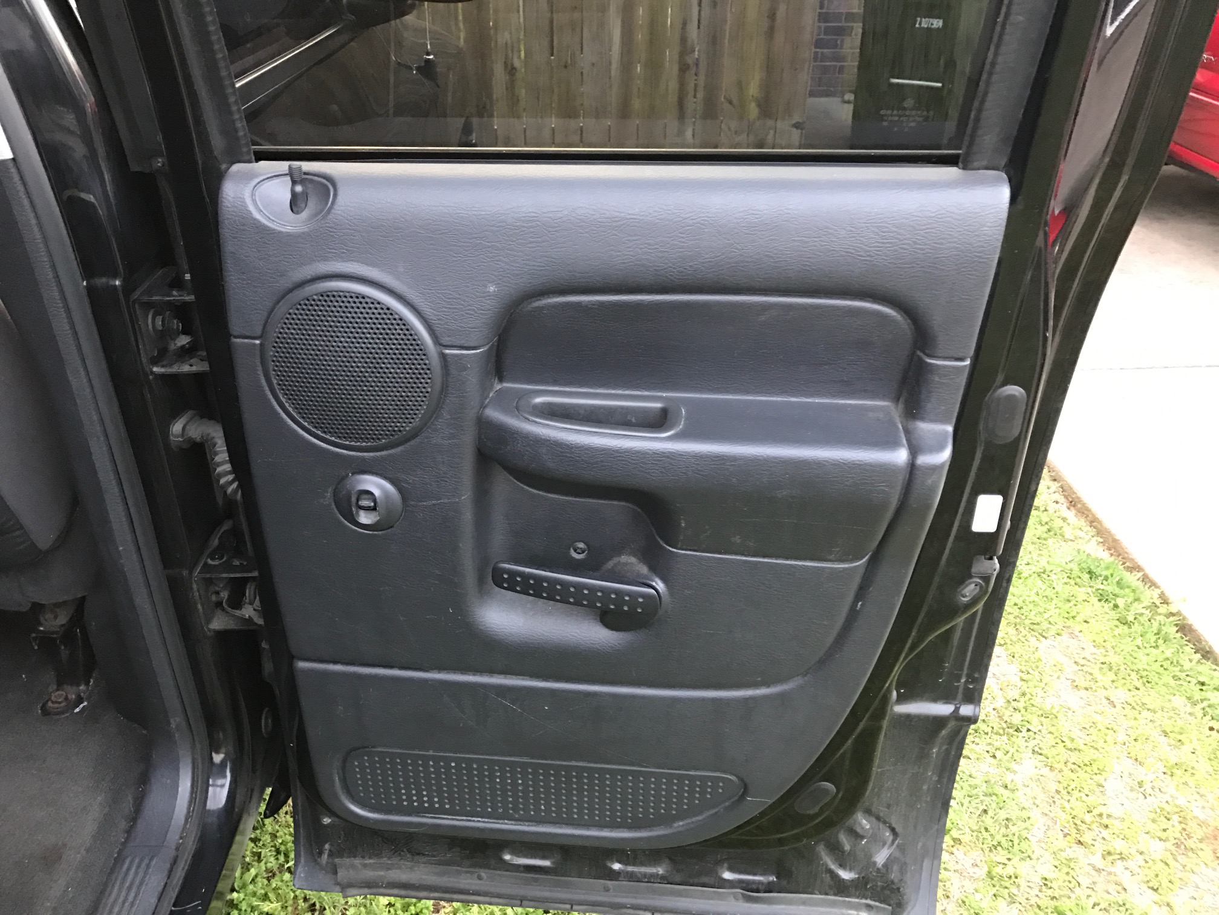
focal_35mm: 28
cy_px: 458
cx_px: 610
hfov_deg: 63.4
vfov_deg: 49.7
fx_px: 986
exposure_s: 1/11
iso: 100
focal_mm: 3.99
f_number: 1.8
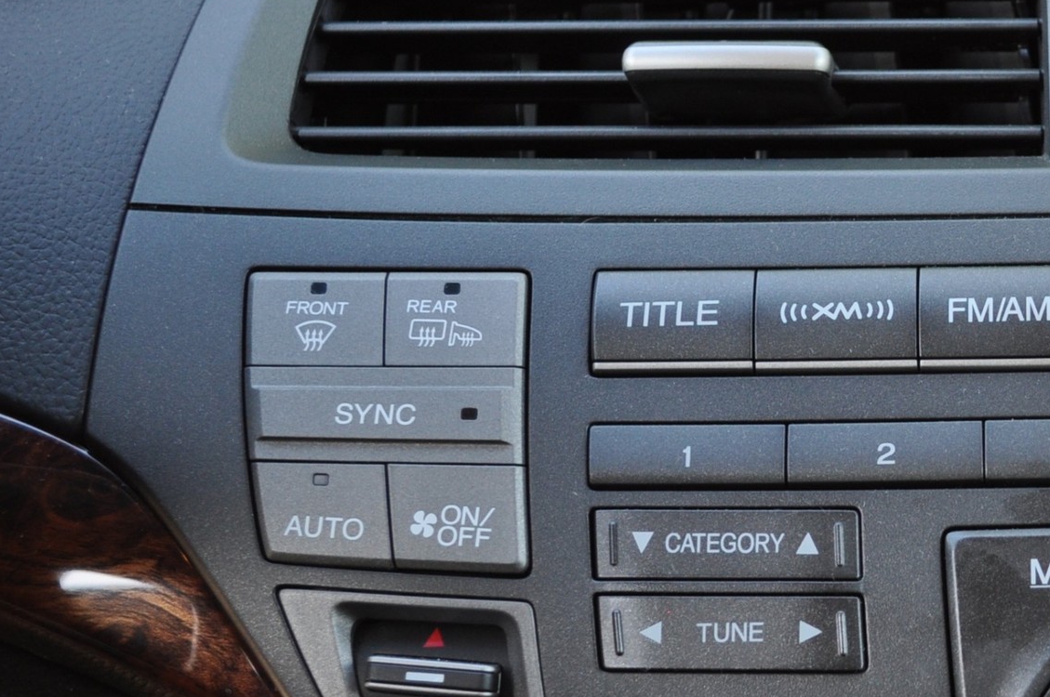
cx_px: 1116
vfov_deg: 14.7
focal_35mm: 93
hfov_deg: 21.0
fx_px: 2709
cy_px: 393
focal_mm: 28
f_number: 4.5
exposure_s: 1/80
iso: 400
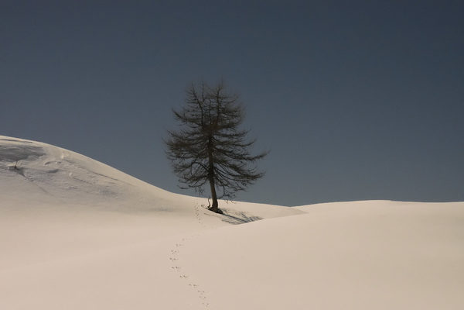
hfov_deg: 17.1
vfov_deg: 11.4
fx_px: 1547
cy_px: 155
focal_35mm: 120
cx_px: 232
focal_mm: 80
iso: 6400
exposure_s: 1/2500
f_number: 22
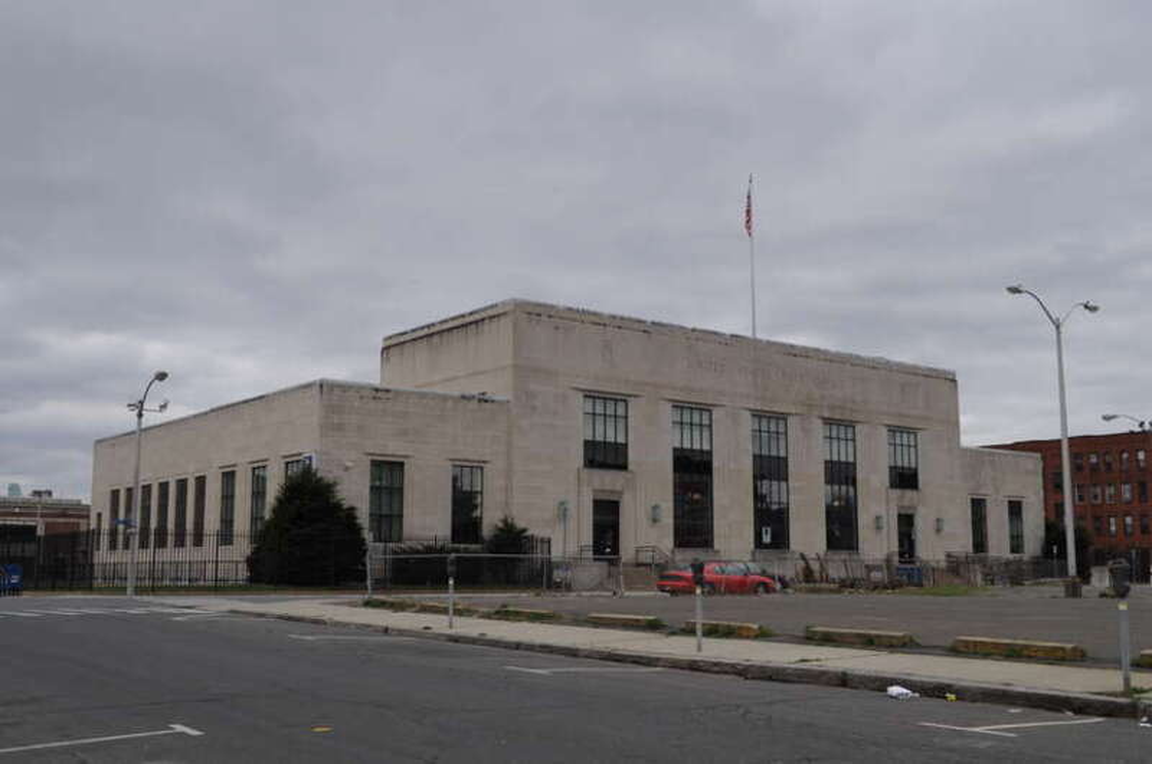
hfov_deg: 49.6
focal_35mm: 39
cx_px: 576
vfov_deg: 34.1
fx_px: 1246
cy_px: 382
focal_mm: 26
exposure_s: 1/320
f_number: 9
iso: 200
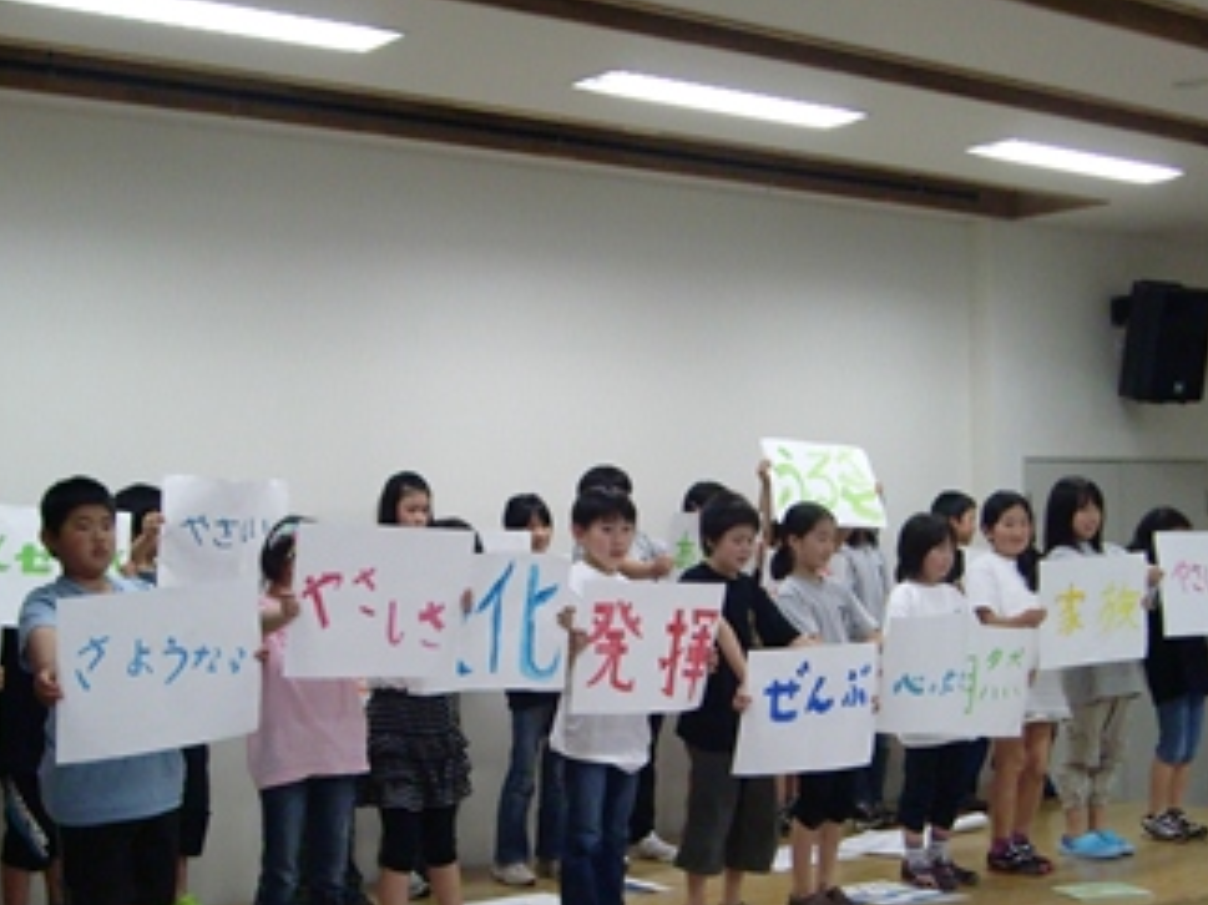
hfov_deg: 33.2
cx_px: 494
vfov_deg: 25.1
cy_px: 621
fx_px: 2023
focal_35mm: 58
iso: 400
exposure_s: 1/125
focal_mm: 6.9
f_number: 3
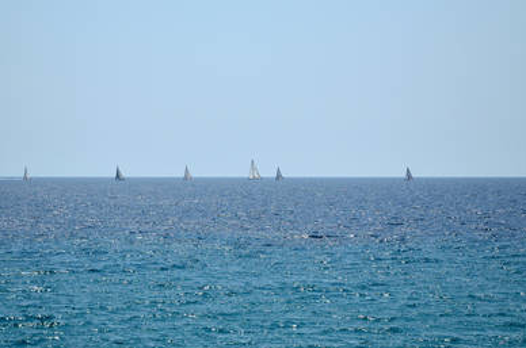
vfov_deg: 9.8
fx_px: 2027
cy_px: 169
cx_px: 262
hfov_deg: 14.8
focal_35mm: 139
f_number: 5.6
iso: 100
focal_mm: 80
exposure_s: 1/1250
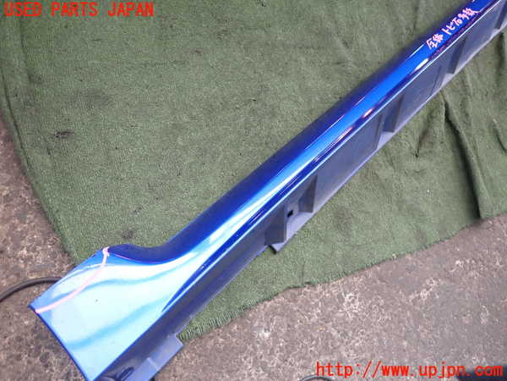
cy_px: 190
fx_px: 366
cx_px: 254
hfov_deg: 69.4
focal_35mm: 25
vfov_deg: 54.9
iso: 320
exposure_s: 1/30
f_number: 2
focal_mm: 4.5
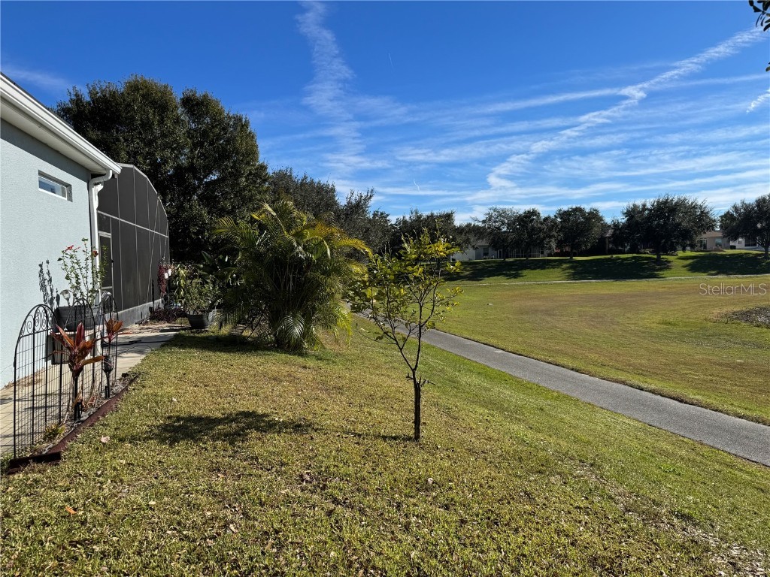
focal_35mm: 24
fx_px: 534
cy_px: 288
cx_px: 385
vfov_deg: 56.8
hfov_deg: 71.6
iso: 80
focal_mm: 6.76
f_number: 1.78
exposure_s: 1/4950
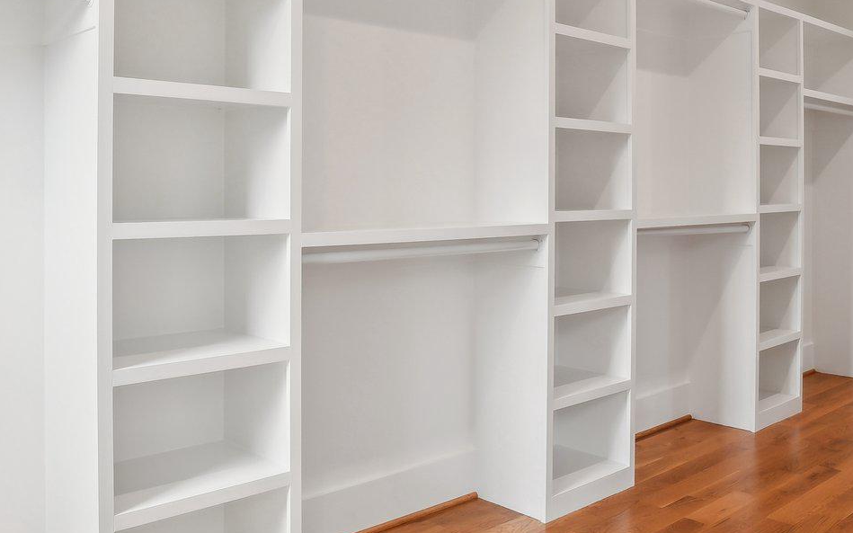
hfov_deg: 57.8
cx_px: 358
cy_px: 216
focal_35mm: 33
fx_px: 767
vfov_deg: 38.2
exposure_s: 1/13
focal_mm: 10
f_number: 7.1
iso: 100
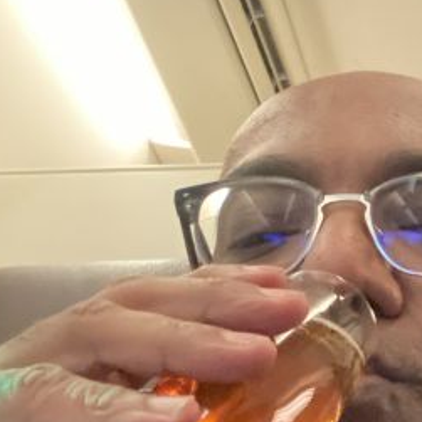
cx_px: 435
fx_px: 1048
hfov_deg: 21.8
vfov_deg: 22.3
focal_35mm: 76
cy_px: 368
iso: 1000
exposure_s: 1/15
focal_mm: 2.71
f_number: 2.2
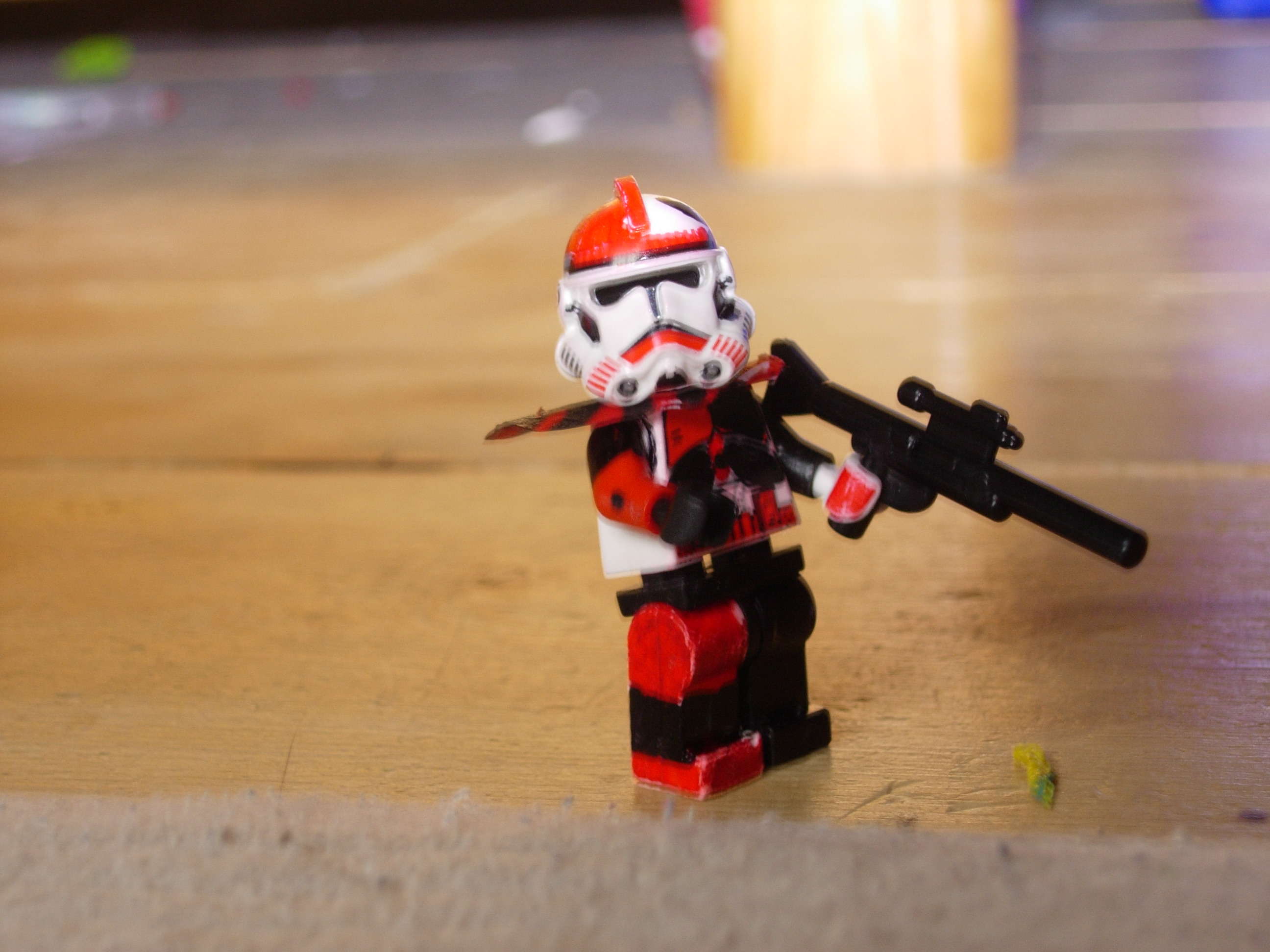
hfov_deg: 23.8
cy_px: 476
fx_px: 3008
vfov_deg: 18.0
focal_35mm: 82
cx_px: 635
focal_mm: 17
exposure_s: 1/5.9
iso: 79
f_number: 4
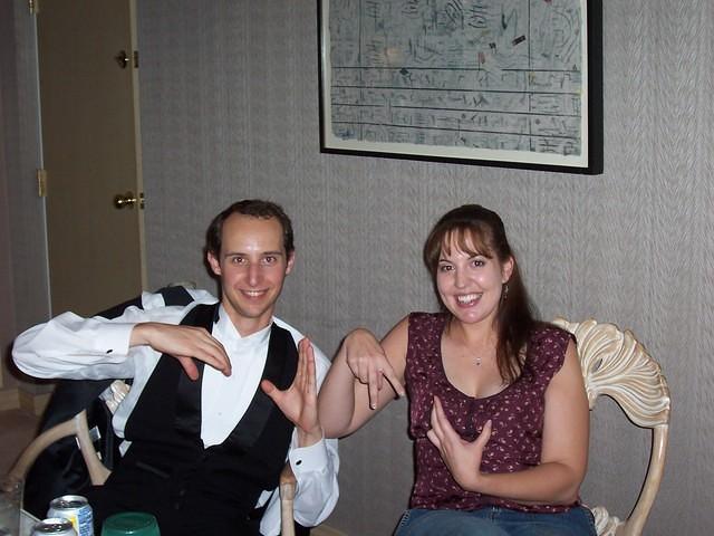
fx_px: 1176
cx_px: 357
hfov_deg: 33.8
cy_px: 268
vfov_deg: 25.7
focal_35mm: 57
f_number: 3.4
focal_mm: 8.6
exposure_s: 1/60
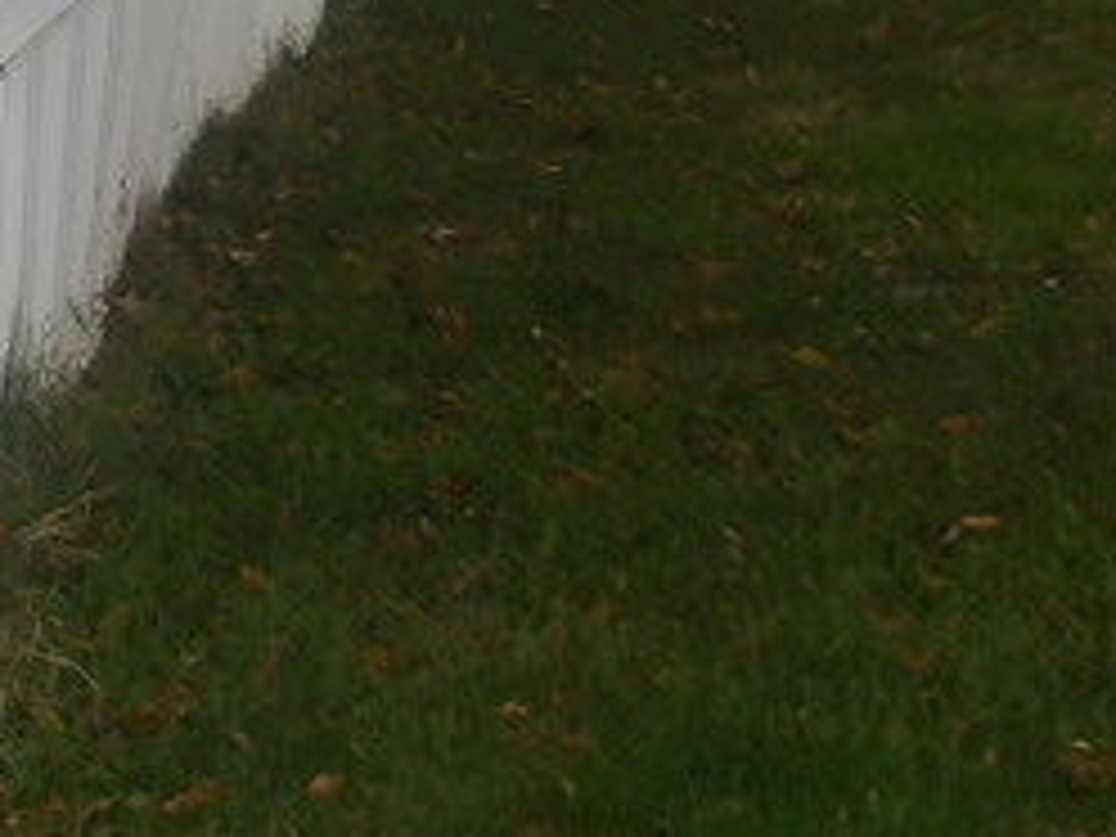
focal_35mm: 109
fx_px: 3514
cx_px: -135
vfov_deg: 12.4
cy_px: -675
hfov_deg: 17.4
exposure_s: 1/639
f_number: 3
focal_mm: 4.9
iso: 100
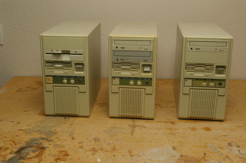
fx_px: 317
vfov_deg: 28.9
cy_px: 82
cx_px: 123
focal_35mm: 46
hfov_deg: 42.4
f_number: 27
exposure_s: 1/60
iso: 1600
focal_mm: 31
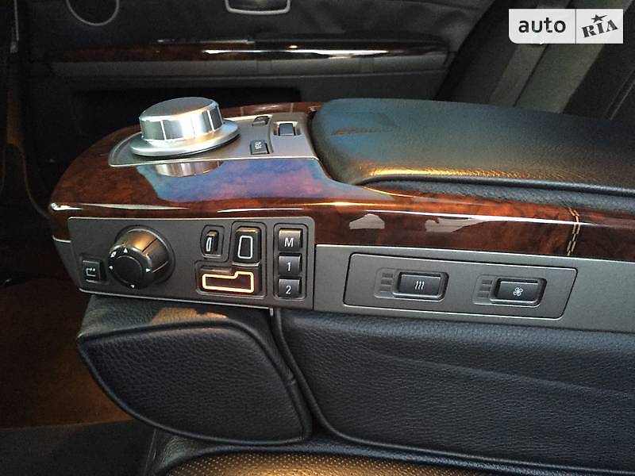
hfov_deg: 61.7
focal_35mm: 29
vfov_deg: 48.2
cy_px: 238
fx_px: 532
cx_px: 318
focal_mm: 4.2
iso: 500
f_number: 2.2
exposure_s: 1/17
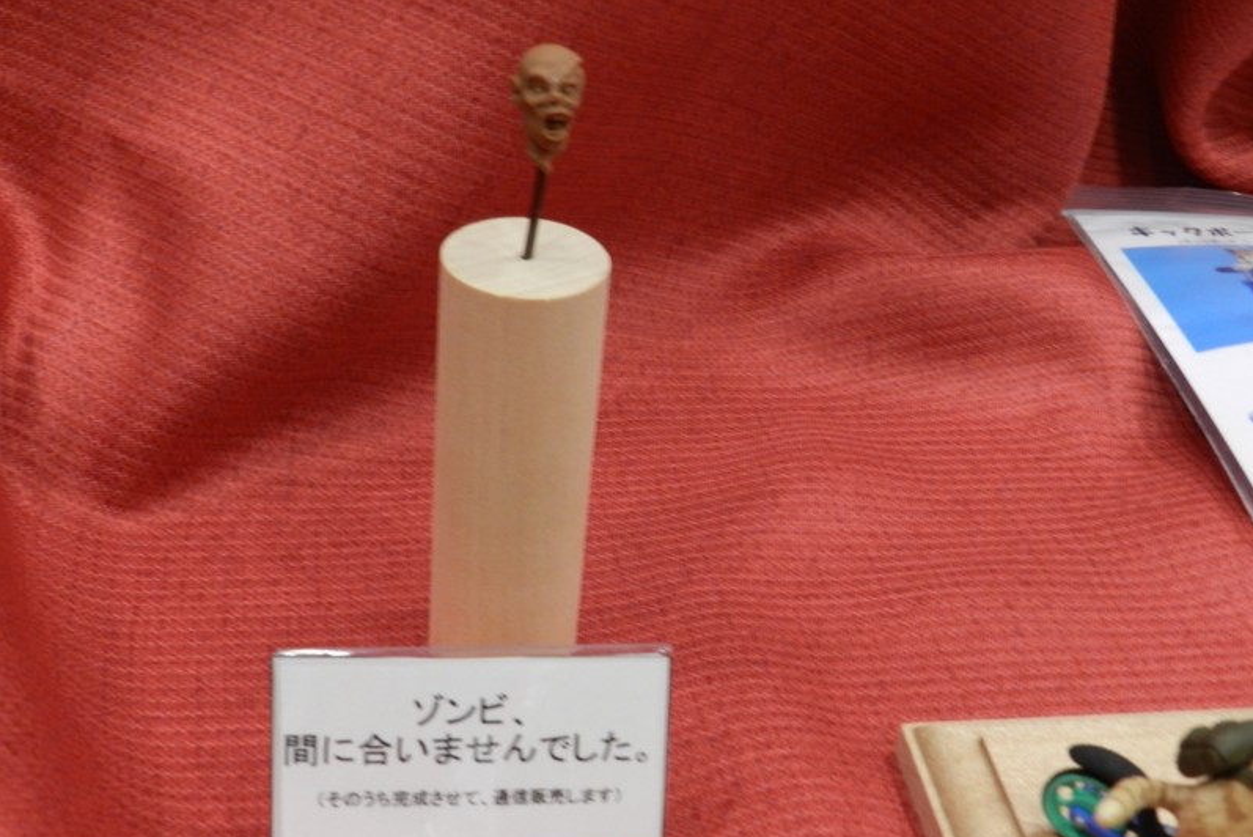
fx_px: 1671
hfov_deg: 41.1
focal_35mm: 48
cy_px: 445
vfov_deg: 28.1
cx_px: 627
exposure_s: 1/15
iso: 400
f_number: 4.2
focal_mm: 8.1
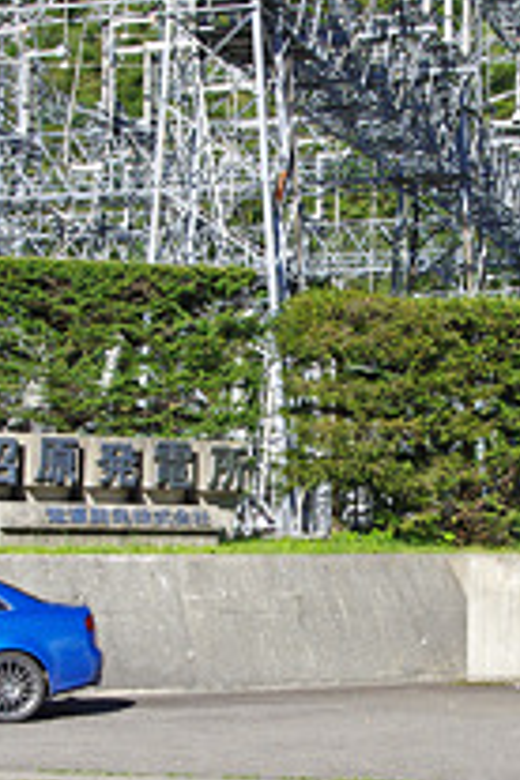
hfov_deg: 15.0
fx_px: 1972
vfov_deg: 22.3
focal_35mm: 91
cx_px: 347
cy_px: 473
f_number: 11
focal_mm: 28
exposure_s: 1/350
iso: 800
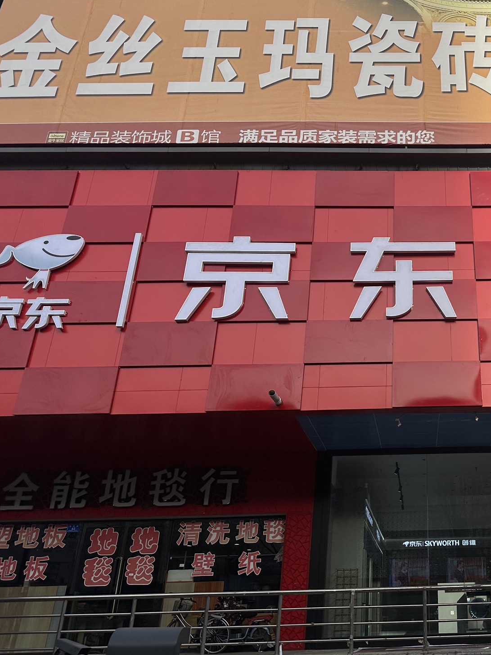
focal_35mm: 33
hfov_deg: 39.8
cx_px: 443
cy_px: 323
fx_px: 624
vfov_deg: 55.4
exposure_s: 1/5000
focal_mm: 6.86
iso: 80
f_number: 1.78
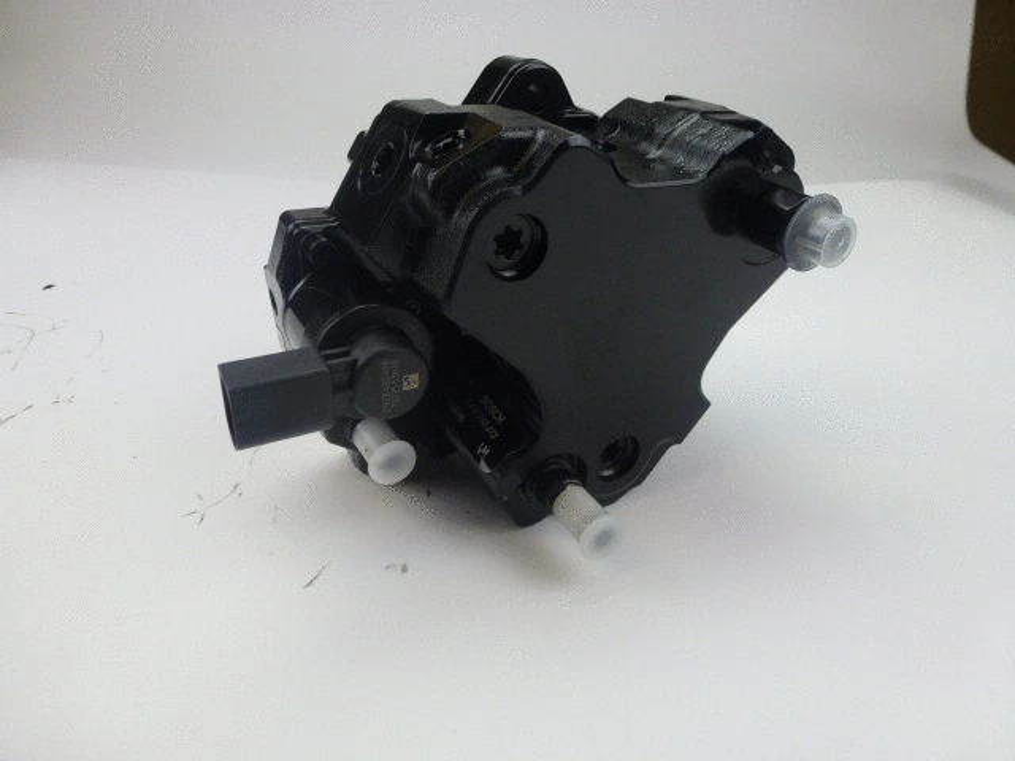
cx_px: 508
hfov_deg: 71.6
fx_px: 704
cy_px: 380
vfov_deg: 56.8
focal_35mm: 24
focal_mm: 4.3
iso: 100
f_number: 3.3
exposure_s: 1/60
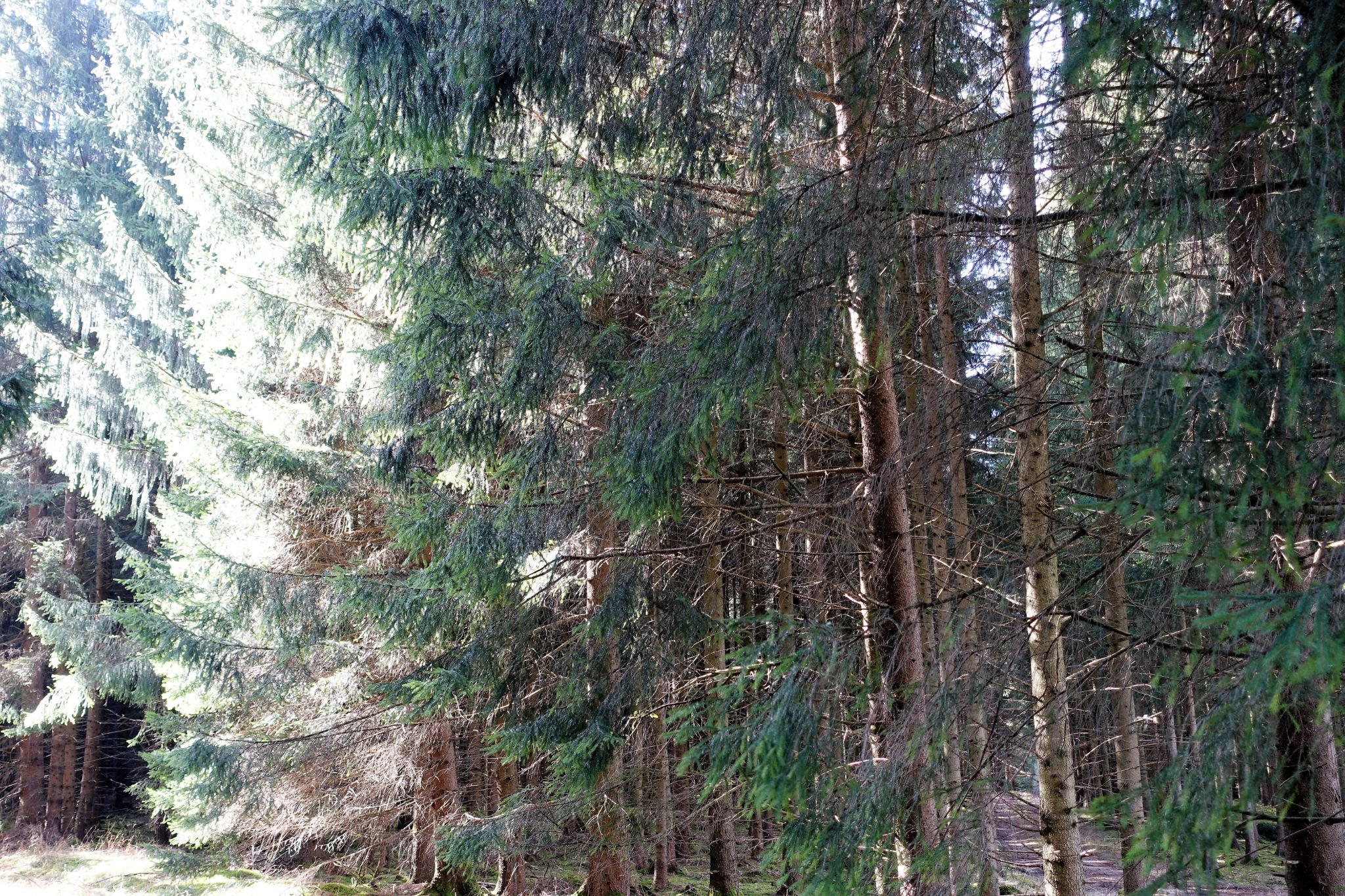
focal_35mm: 41
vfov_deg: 32.6
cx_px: 672
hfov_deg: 47.4
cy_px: 448
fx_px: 1532
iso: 160
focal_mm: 15.1
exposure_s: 1/50
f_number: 2.8
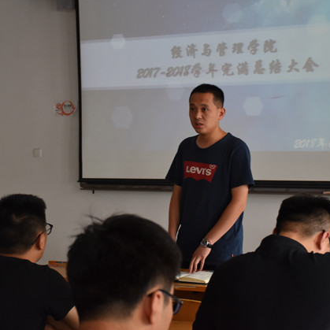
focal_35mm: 74
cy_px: 166
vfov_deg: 23.4
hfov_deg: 23.3
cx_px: 189
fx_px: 798
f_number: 4.2
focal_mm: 38
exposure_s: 1/60
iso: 900
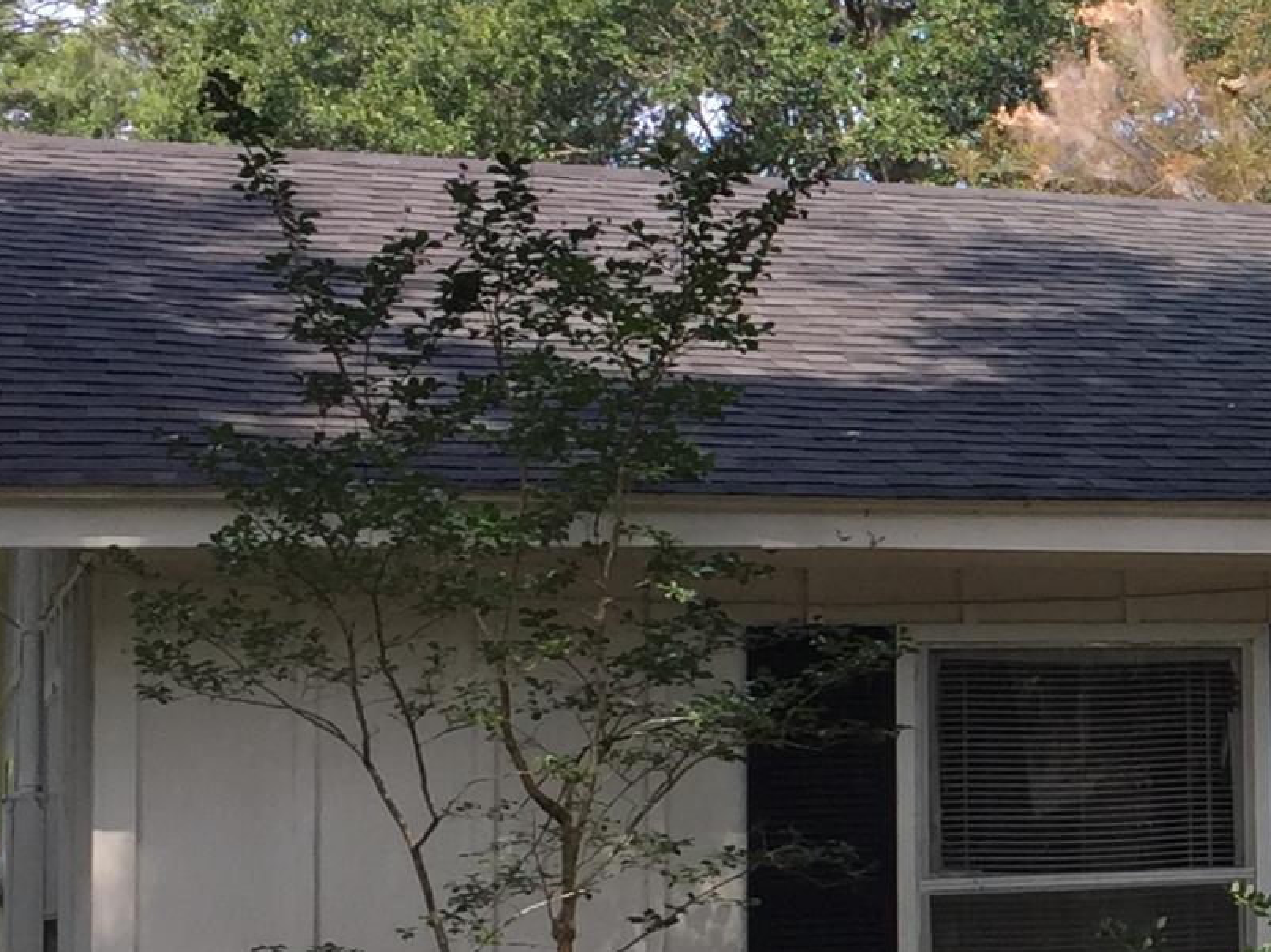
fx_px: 3964
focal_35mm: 108
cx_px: 1900
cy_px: 500
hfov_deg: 16.6
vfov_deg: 13.7
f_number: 2.2
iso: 32
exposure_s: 1/460
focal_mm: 4.15
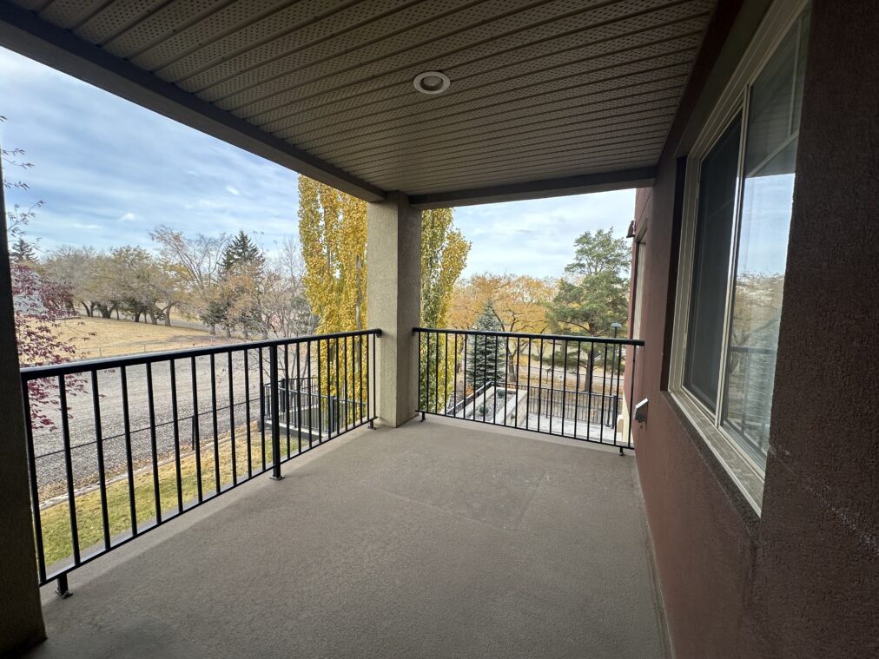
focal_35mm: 14
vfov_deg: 85.7
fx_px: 356
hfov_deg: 102.1
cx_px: 440
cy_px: 330
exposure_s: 1/333
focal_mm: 2.22
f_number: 2.2
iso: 40
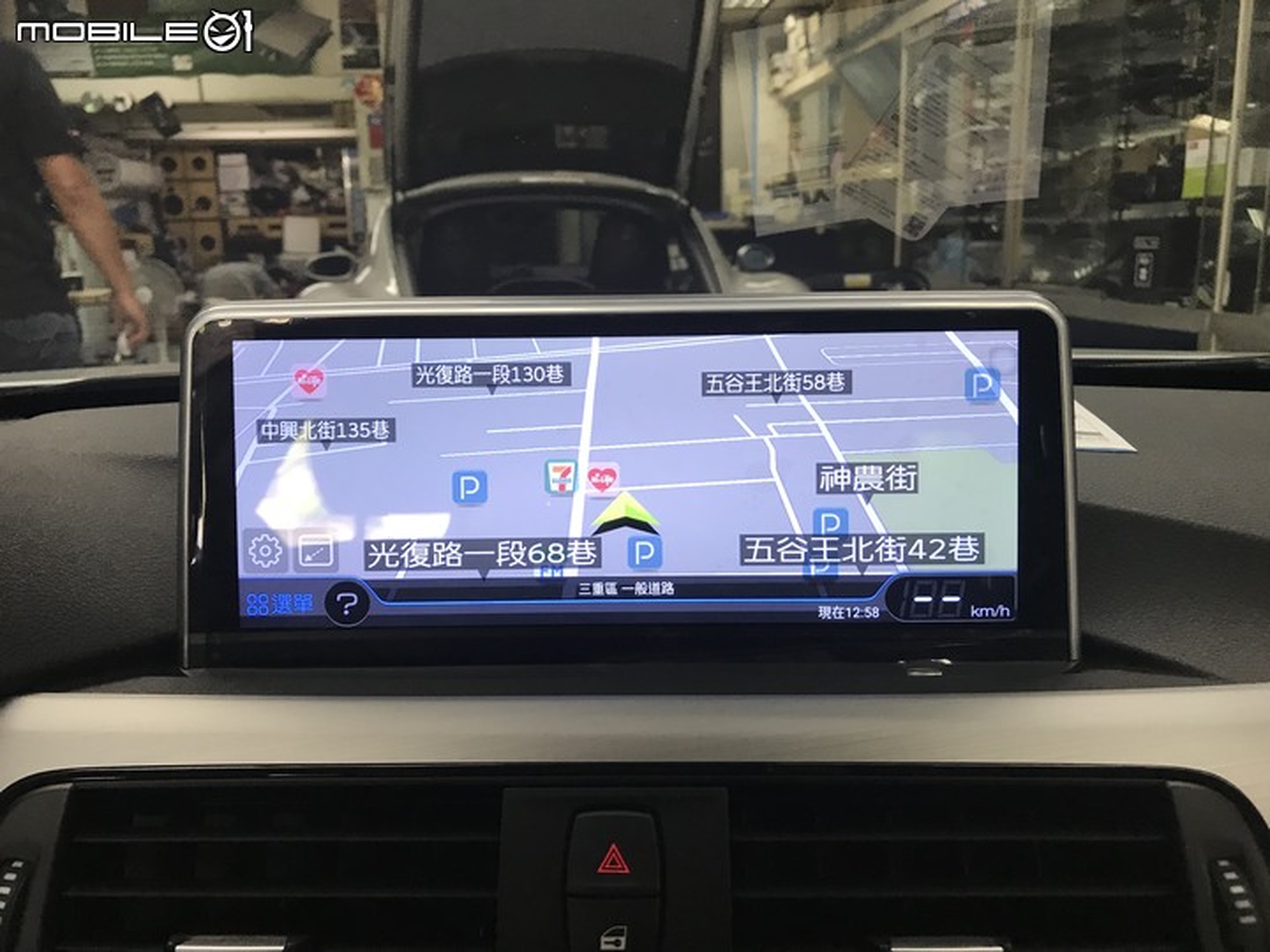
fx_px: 1027
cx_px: 635
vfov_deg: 49.7
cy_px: 476
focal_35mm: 28
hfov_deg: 63.4
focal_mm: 3.99
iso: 40
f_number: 1.8
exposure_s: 1/30
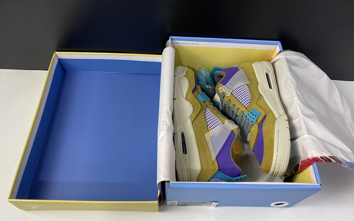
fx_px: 270
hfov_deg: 66.5
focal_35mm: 28
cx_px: 176
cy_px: 123
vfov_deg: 44.5
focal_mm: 4.25
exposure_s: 1/100
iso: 80
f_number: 1.8
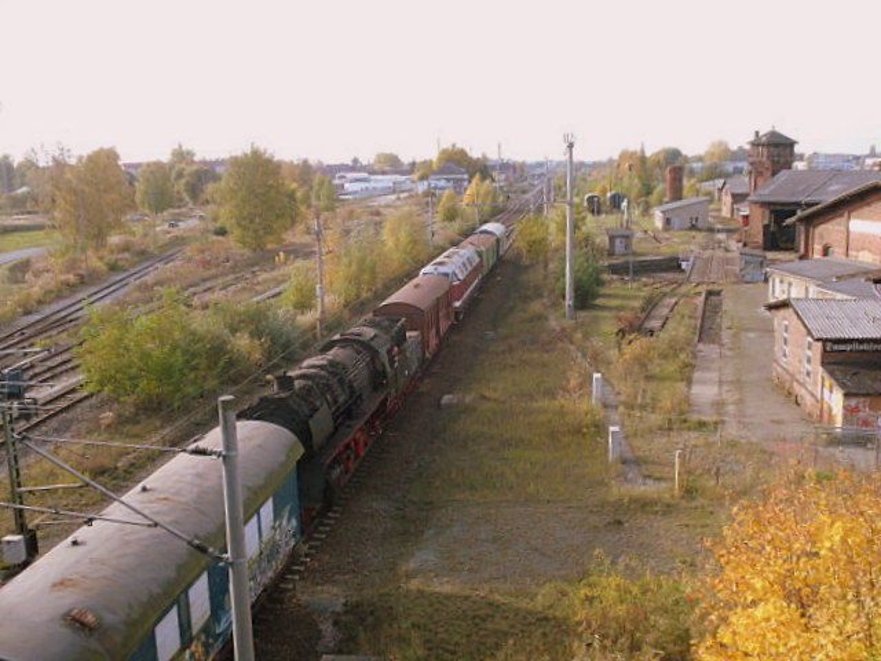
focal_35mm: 34
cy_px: 330
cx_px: 440
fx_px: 865
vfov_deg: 41.8
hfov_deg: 54.0
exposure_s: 1/189
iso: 100
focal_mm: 6.2
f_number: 4
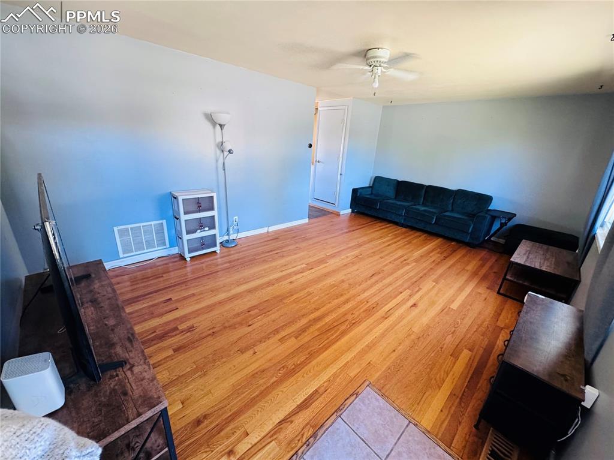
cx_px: 307
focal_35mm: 14
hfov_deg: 102.1
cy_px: 230
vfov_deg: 85.6
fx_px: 248
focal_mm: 2.22
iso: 320
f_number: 2.2
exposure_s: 1/64
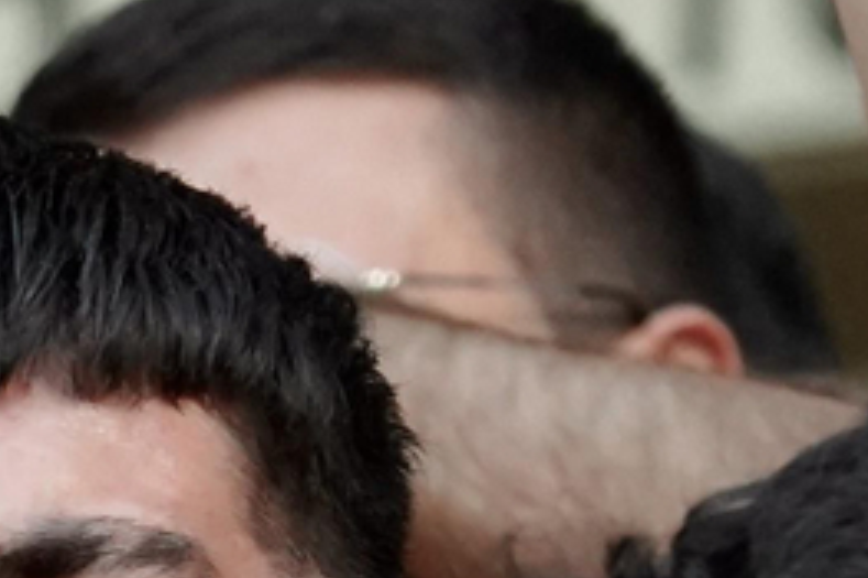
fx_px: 18698
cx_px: -710
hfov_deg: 2.6
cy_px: 1518
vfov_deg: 1.8
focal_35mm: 776
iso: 4000
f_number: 5.6
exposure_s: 1/500
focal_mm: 102
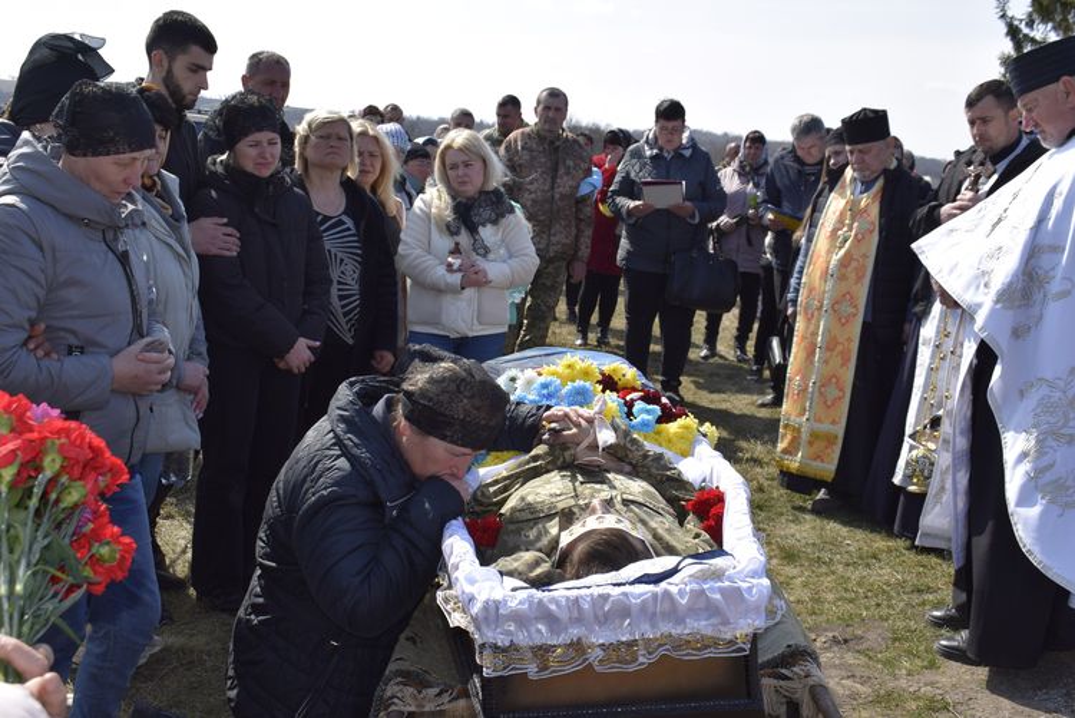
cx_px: 538
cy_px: 359
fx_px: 1165
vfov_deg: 34.3
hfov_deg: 49.5
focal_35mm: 39
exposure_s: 1/200
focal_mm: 26
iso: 100
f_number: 9
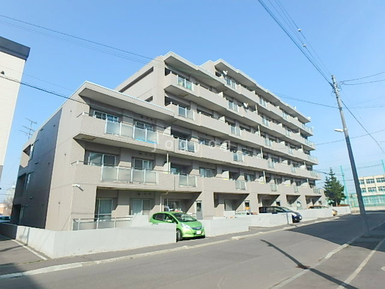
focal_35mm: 21
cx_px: 192
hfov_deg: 79.0
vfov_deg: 63.4
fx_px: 234
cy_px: 144
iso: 125
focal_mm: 3.7
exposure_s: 1/400
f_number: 6
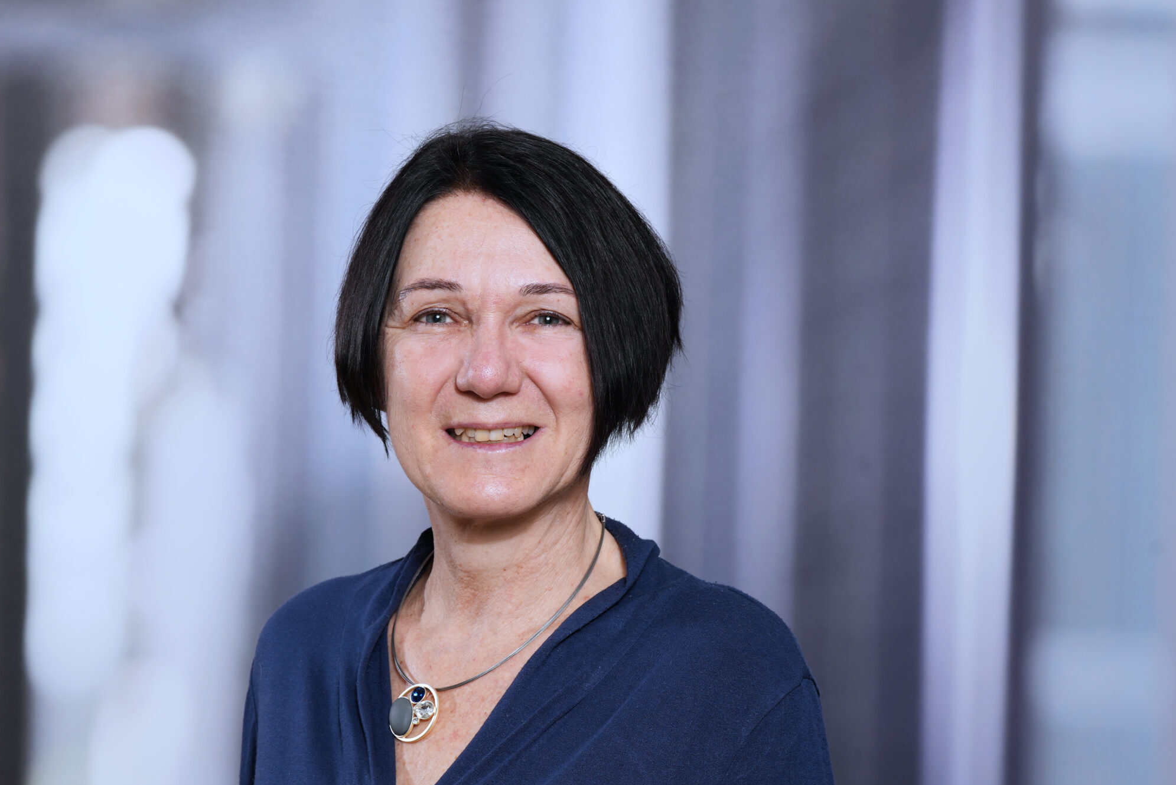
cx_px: 506
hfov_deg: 22.6
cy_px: 409
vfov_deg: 15.2
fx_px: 2940
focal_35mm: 90
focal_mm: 70
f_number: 8
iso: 100
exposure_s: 1/125
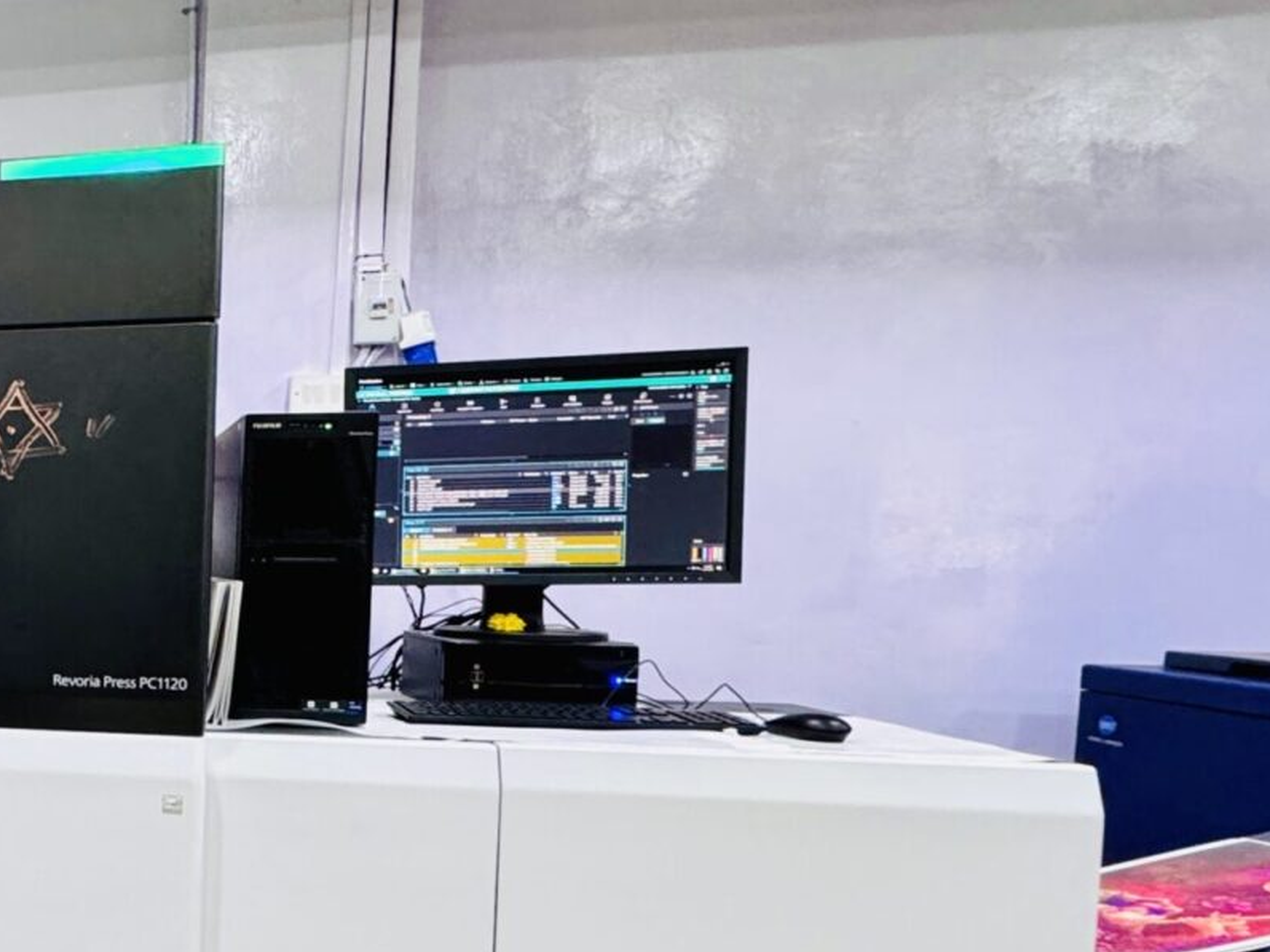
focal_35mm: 36
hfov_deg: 36.6
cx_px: -324
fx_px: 1321
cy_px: 625
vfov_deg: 39.2
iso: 320
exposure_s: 1/50
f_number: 2.2
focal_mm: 2.22
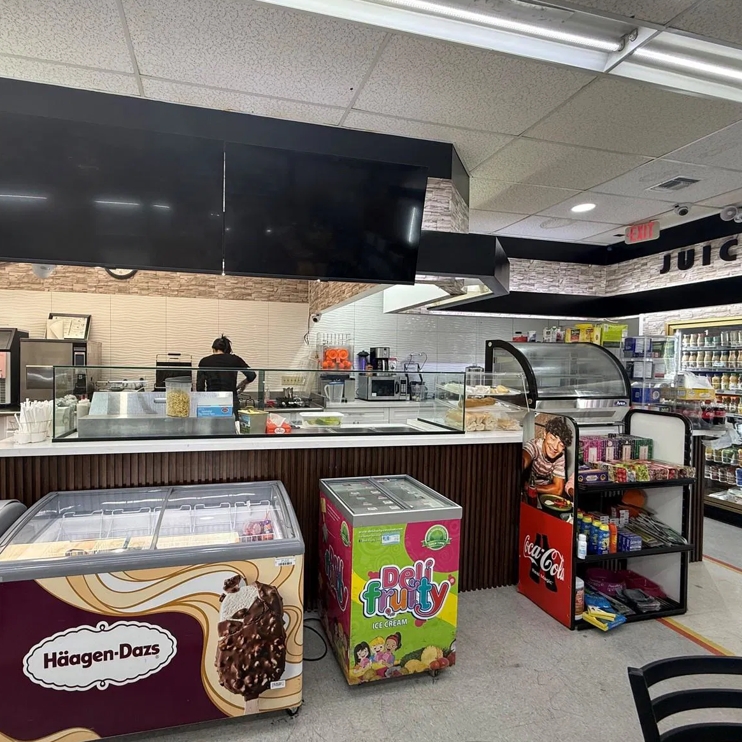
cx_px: 308
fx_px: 412
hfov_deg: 83.2
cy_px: 375
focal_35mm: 17
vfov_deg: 84.0
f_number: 2.2
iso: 100
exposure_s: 1/120
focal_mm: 2.22
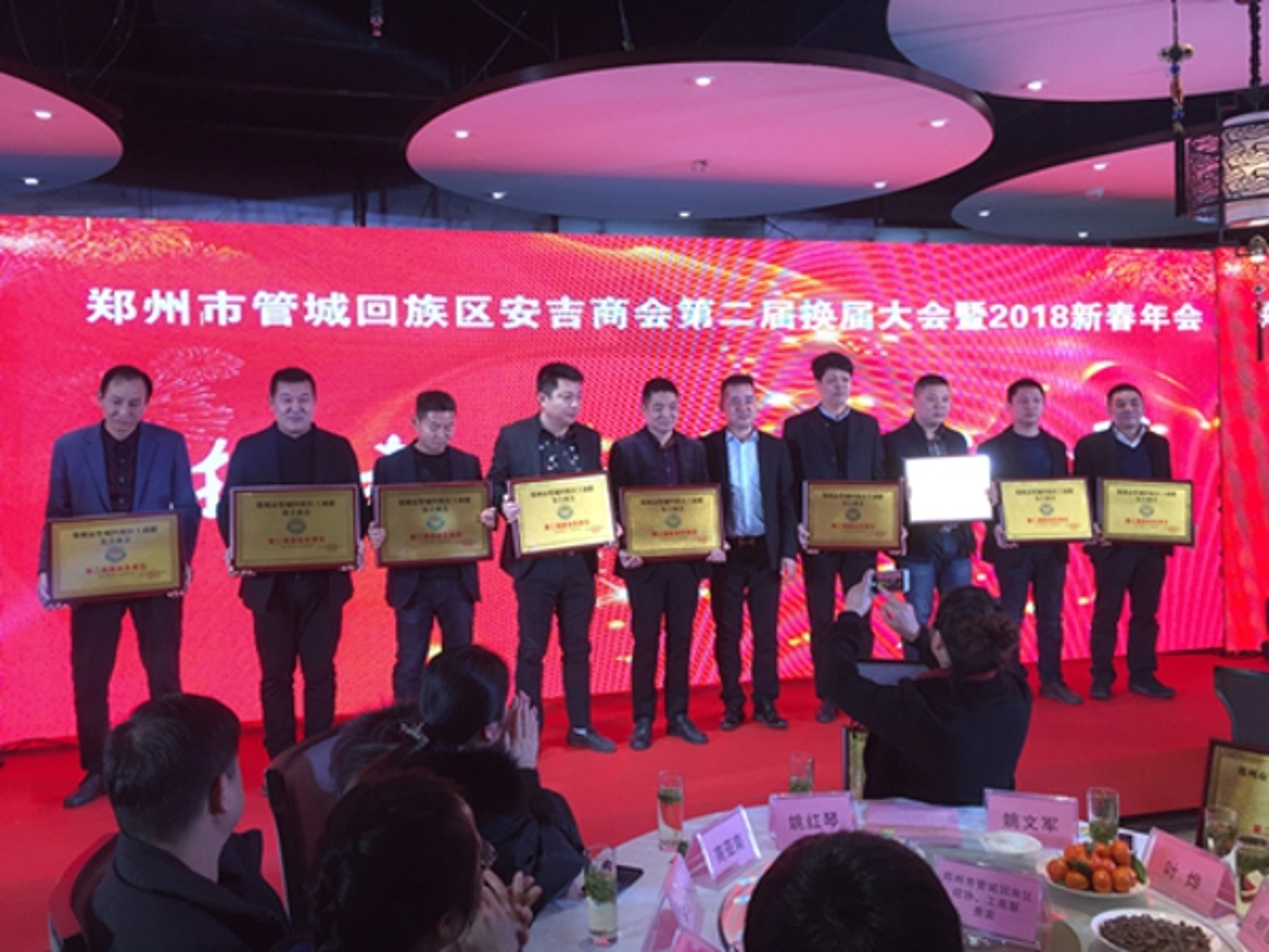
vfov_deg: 48.2
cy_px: 476
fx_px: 1063
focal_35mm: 29
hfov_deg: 61.7
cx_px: 634
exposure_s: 1/50
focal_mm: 4.15
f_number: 2.2
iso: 40
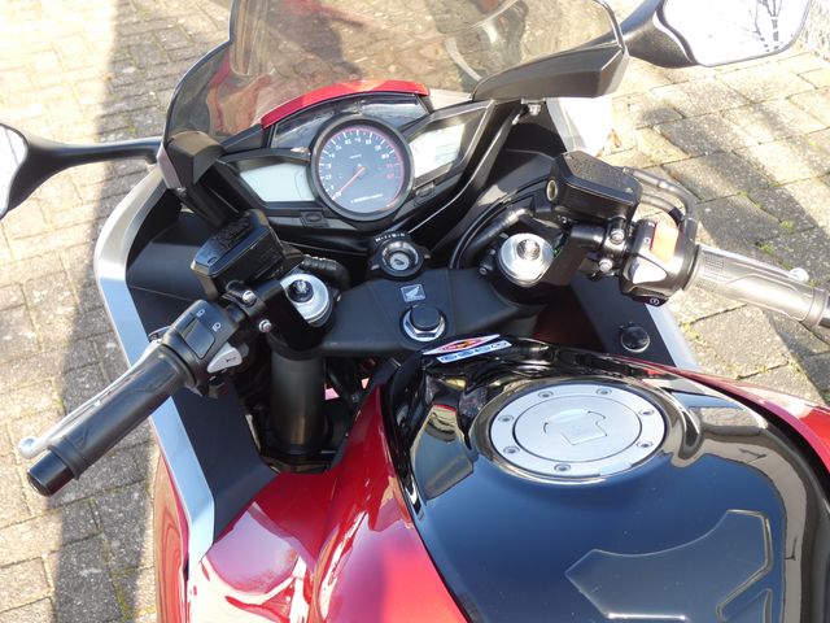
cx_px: 415
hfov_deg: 36.2
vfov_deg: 27.5
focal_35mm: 53
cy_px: 312
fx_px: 1271
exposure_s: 1/80
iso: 125
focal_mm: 9.5
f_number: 3.9
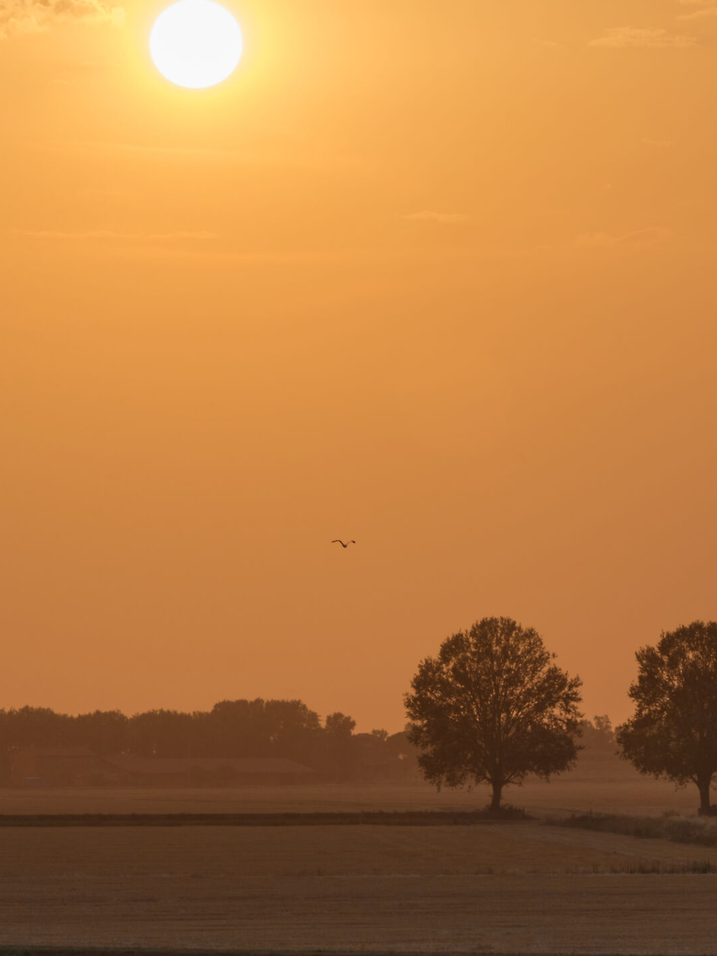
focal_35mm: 339
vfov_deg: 5.8
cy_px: 490
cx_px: 506
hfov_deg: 4.4
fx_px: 9361
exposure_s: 1/400
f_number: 11
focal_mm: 140
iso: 320
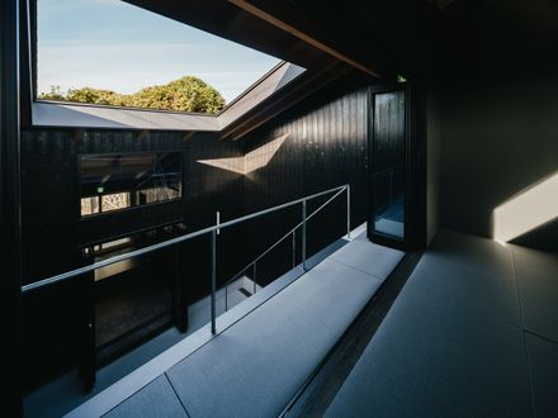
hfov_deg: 106.2
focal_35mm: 13
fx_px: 210
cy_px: 209
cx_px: 279
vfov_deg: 89.9
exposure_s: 1/60
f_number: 10
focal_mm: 17
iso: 320
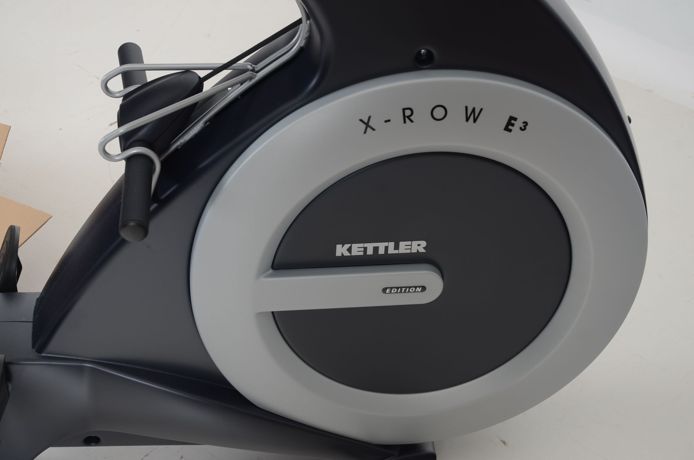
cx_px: 347
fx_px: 1385
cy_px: 230
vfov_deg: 18.8
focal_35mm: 72
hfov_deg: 28.1
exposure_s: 1/60
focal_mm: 48
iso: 160
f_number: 6.3
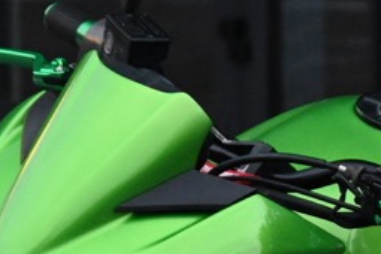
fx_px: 7424
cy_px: 524
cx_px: 402
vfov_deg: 2.0
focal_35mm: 702
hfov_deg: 2.9
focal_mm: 93
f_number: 6.3
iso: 4000
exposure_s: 1/500
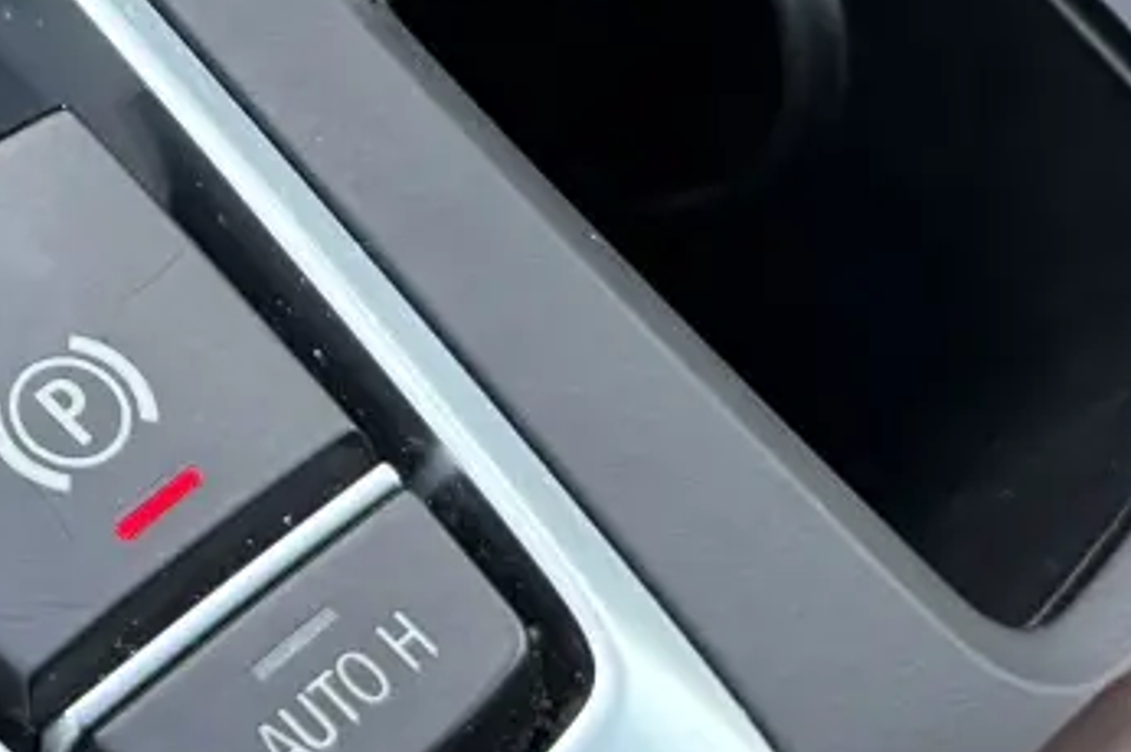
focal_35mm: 104
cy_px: -546
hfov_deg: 18.3
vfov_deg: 12.2
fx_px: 3264
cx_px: -333
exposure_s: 1/102
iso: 200
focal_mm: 6.76
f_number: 1.78
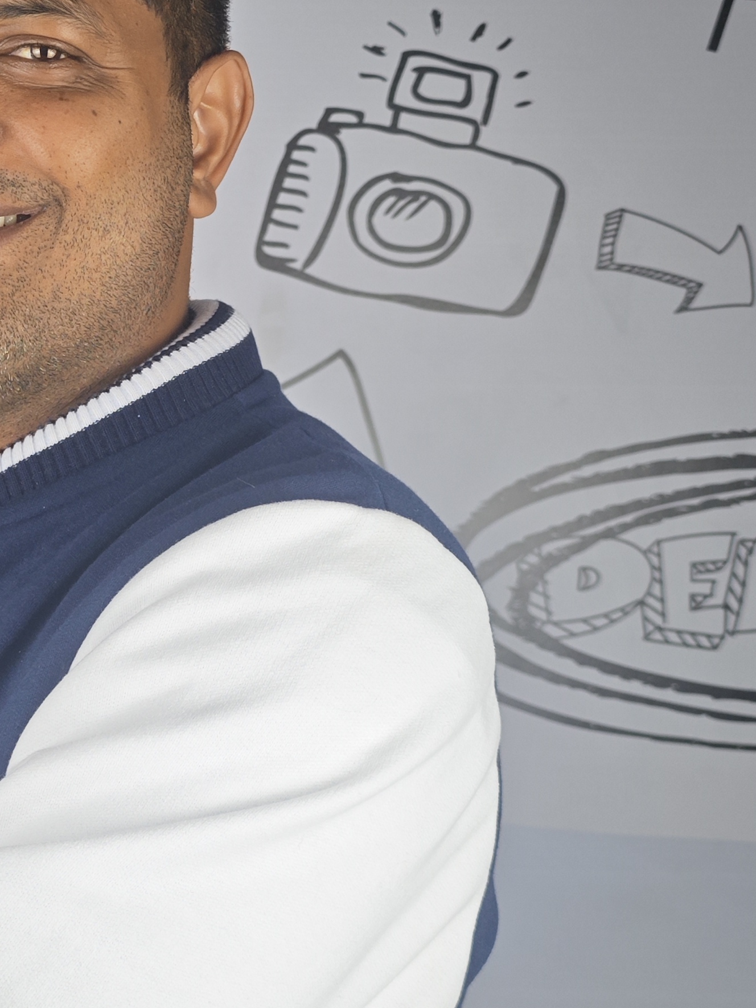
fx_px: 2155
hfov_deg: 19.4
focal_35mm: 74
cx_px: 9
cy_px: 546
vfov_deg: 26.3
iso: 160
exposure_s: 1/60
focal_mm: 8.72
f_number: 1.63
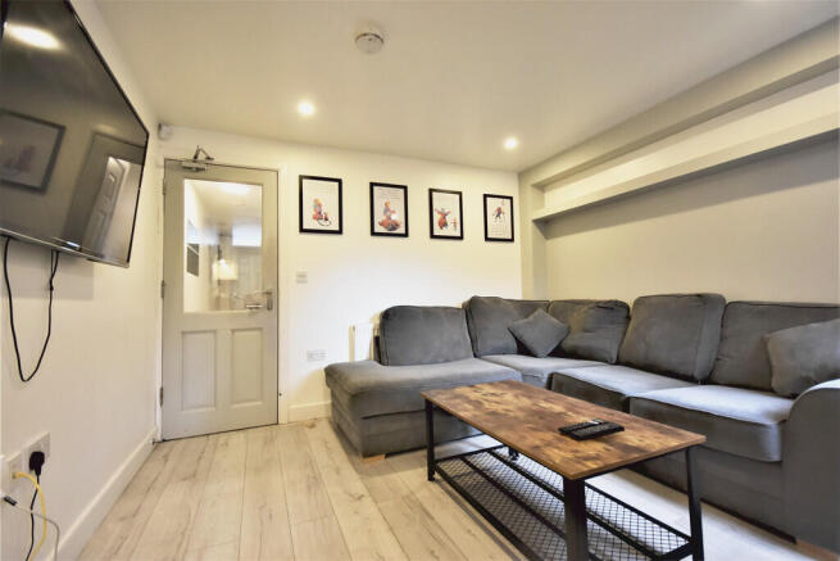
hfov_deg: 100.4
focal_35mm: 15
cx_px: 420
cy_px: 280
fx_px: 350
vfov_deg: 77.4
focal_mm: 10
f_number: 4
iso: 1100
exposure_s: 1/60
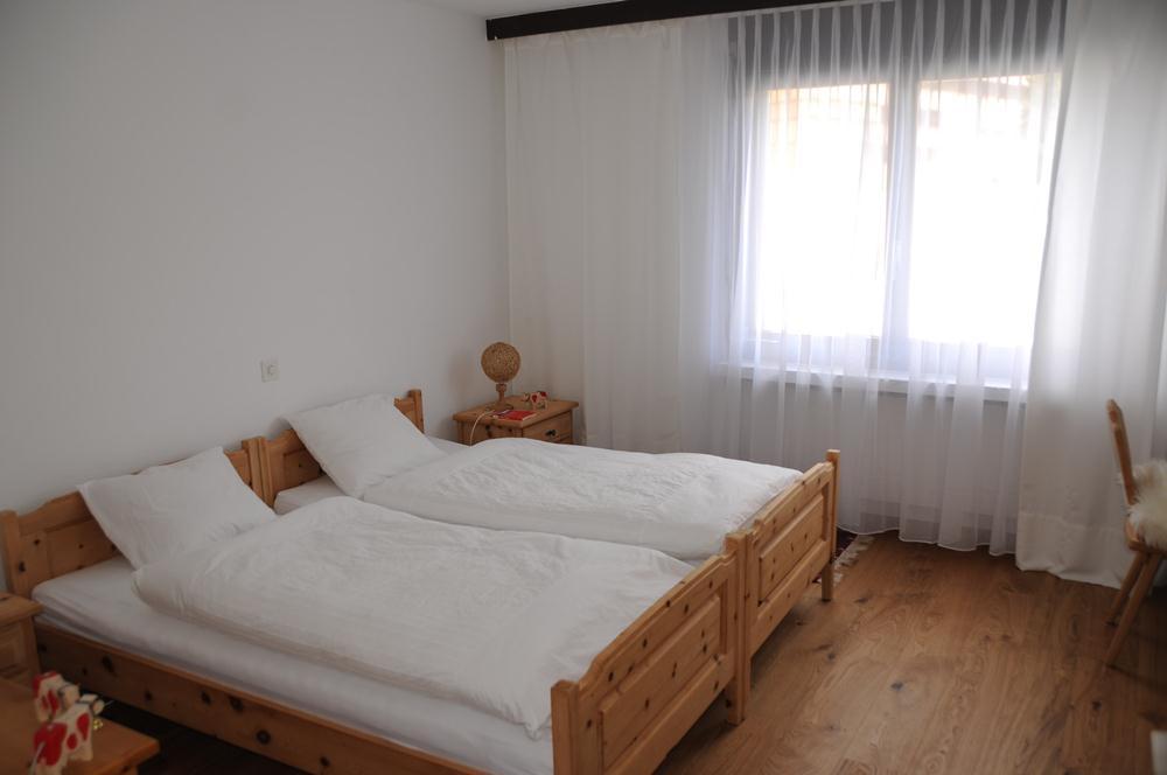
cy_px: 388
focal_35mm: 30
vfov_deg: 43.5
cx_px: 584
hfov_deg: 62.0
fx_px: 971
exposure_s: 1/80
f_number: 3.5
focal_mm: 20
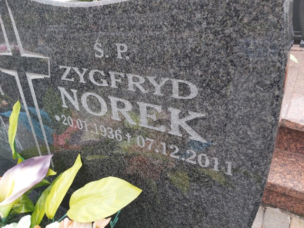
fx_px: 228
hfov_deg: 67.3
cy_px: 114
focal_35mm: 26
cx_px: 152
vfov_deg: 53.1
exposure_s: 1/323
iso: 64
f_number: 1.7
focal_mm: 3.92
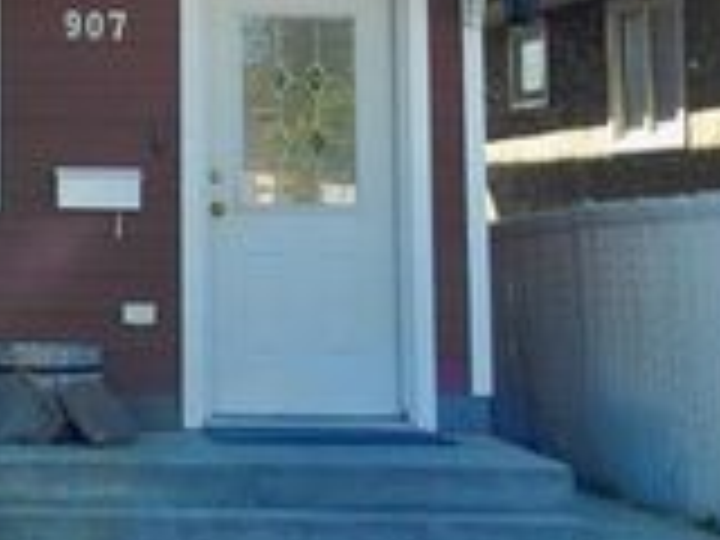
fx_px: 2080
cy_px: -25
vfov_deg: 14.5
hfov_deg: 18.5
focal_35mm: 100
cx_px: -176
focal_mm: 5.6
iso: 160
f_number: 3.7
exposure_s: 1/320
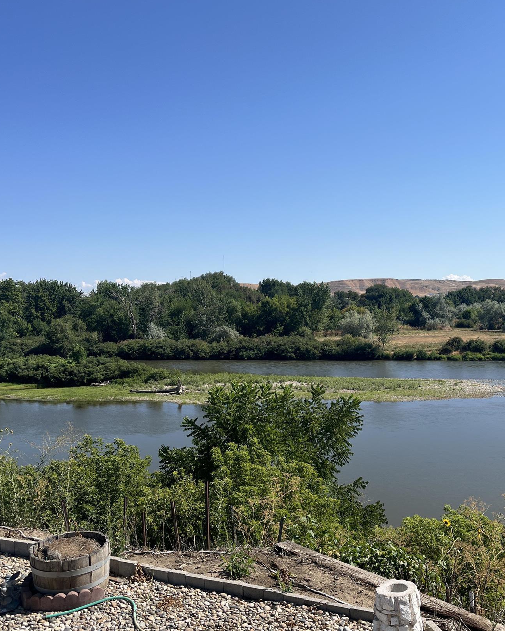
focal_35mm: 36
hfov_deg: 40.9
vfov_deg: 50.1
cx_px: 306
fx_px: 673
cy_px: 357
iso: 50
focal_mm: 5.1
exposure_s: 1/4310
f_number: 1.6
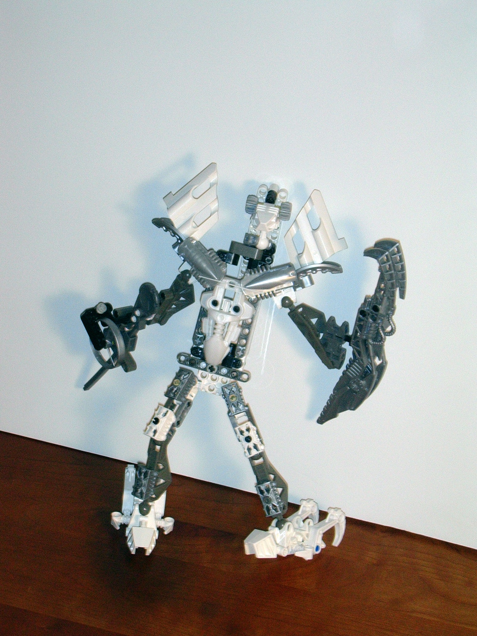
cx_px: 238
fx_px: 1231
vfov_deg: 29.0
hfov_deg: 21.9
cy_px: 318
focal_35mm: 67
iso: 70
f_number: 3.6
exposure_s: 1/64
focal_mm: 10.2
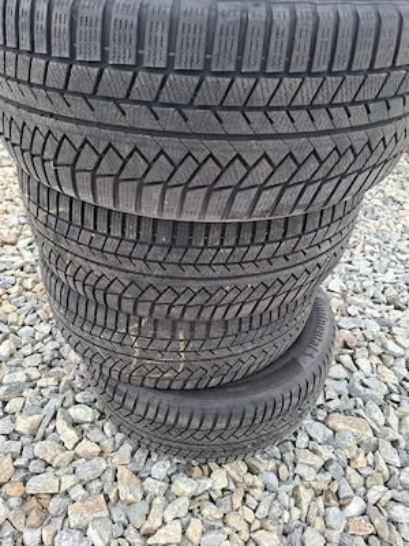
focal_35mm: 23
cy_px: 273
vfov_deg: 73.9
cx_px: 204
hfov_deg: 58.9
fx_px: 362
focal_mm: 5.54
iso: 50
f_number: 1.8
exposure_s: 1/100
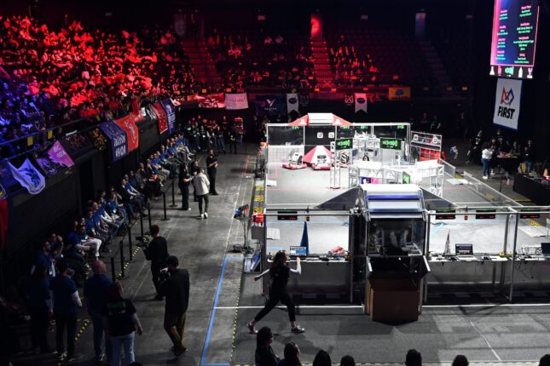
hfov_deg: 53.1
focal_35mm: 36
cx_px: 275
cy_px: 183
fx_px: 550
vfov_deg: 36.9
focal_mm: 24
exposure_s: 1/125
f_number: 3.5
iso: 2500
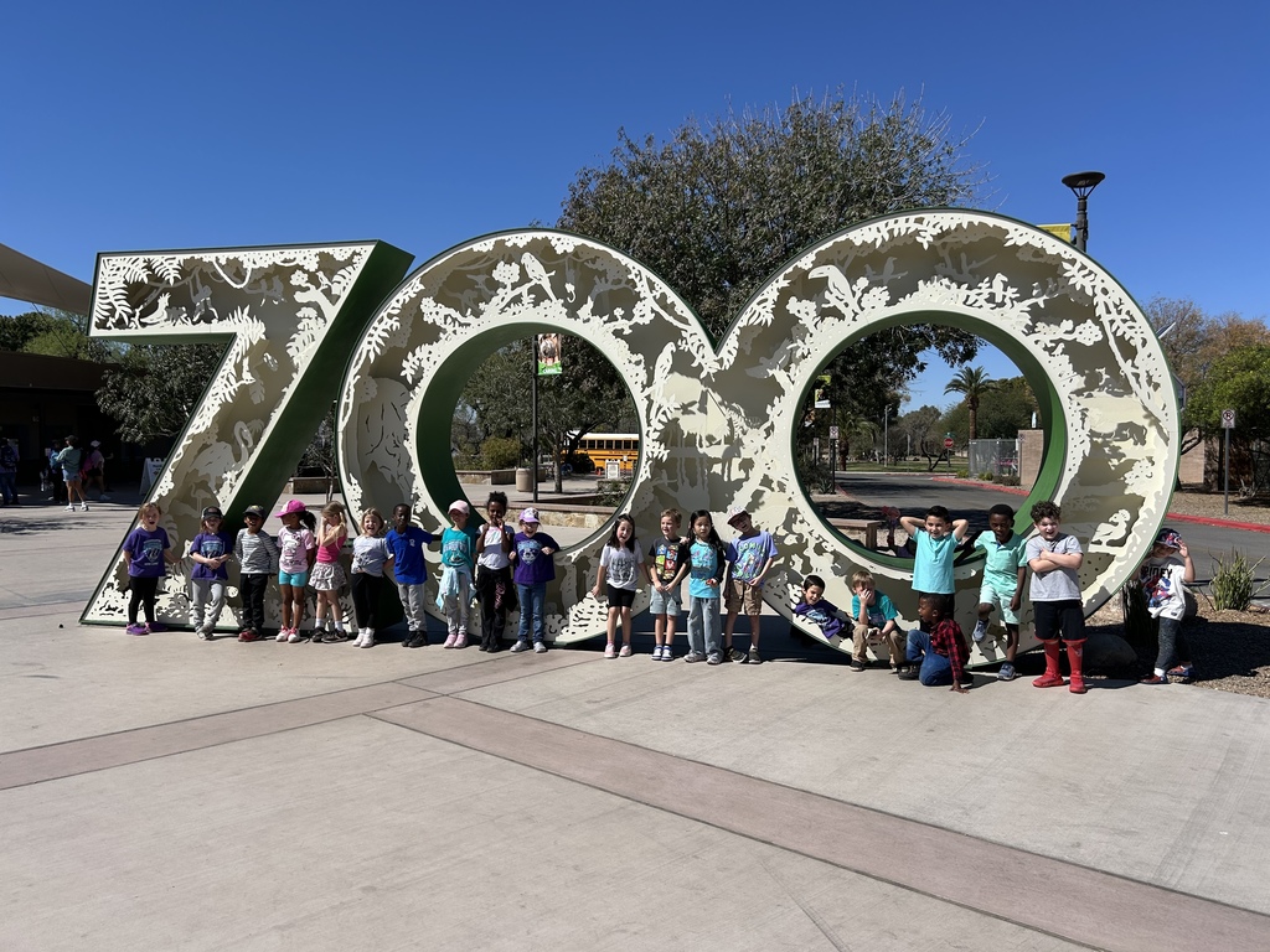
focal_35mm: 26
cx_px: 635
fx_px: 954
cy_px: 476
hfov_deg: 67.3
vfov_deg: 53.1
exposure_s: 1/6993
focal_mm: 5.7
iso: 50
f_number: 1.5
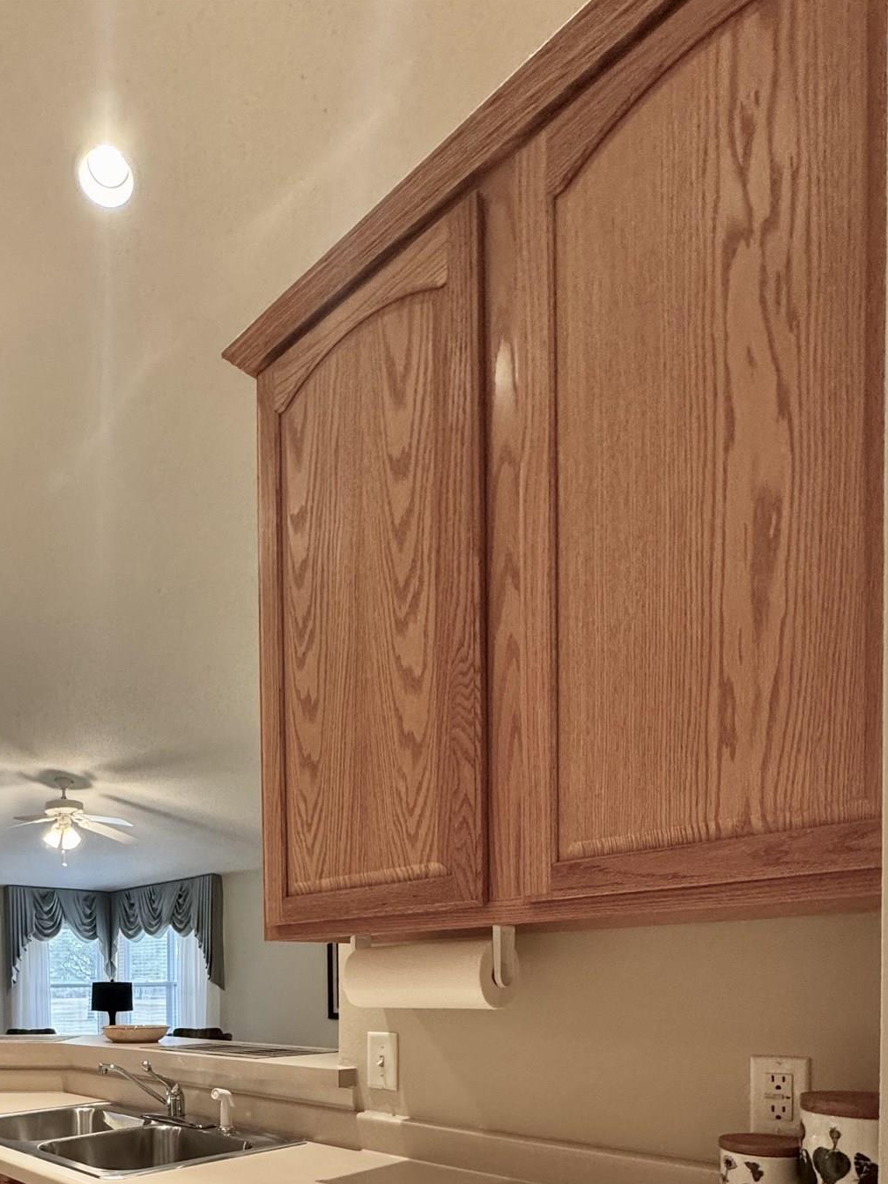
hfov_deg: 52.6
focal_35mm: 24
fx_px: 821
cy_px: 1010
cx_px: 159
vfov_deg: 62.8
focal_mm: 2.22
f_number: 2.2
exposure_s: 1/120
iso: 320
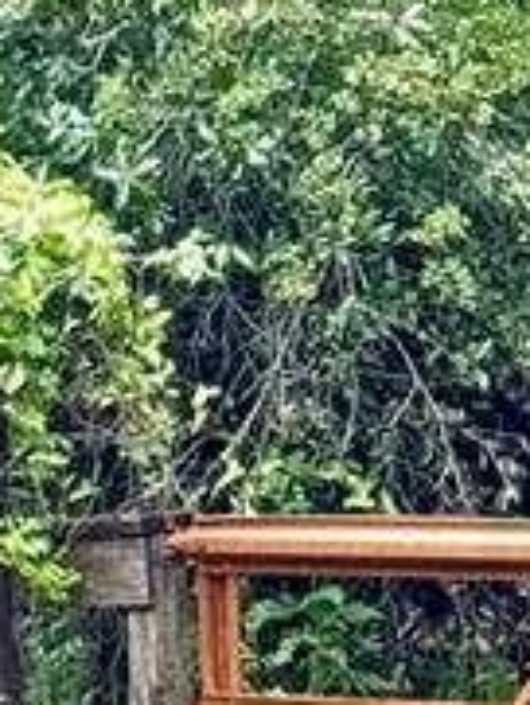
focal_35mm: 318
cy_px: -19
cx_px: 865
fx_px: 6484
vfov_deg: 6.2
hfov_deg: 4.6
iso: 64
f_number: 1.78
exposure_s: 1/412
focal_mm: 6.76
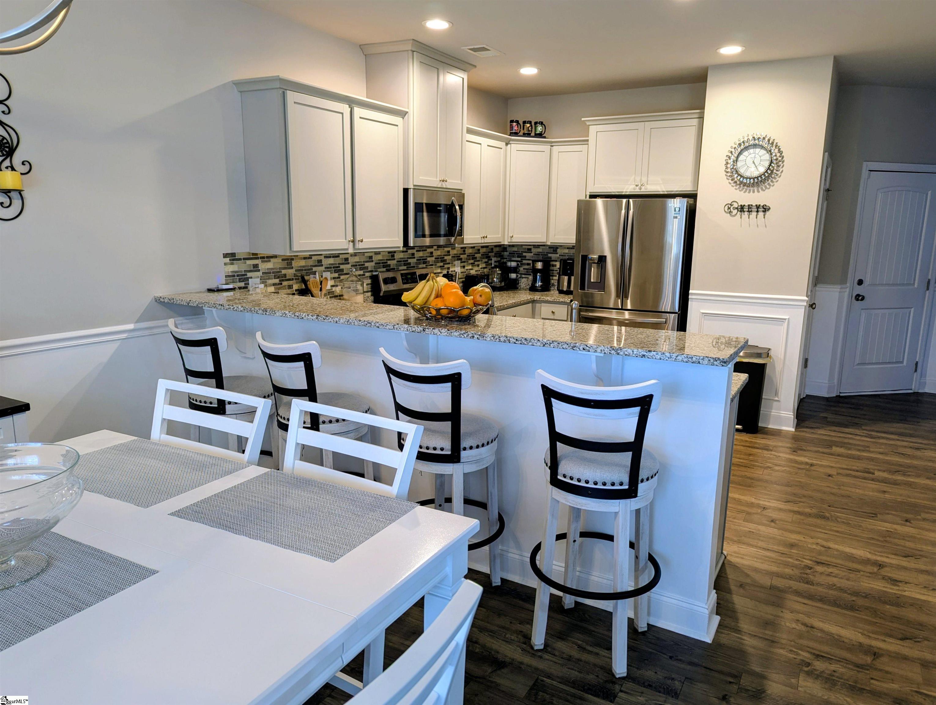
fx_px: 650
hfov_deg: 71.5
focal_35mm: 24
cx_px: 468
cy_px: 352
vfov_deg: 56.9
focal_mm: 6.81
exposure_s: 1/30
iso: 87
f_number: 1.85
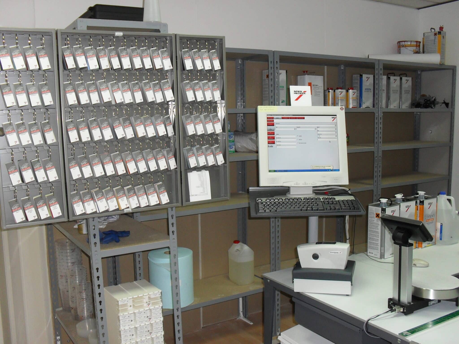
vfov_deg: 40.7
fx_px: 464
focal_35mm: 35
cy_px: 172
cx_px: 230
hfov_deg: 52.6
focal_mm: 6.3
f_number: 3.2
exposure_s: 1/45
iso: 200
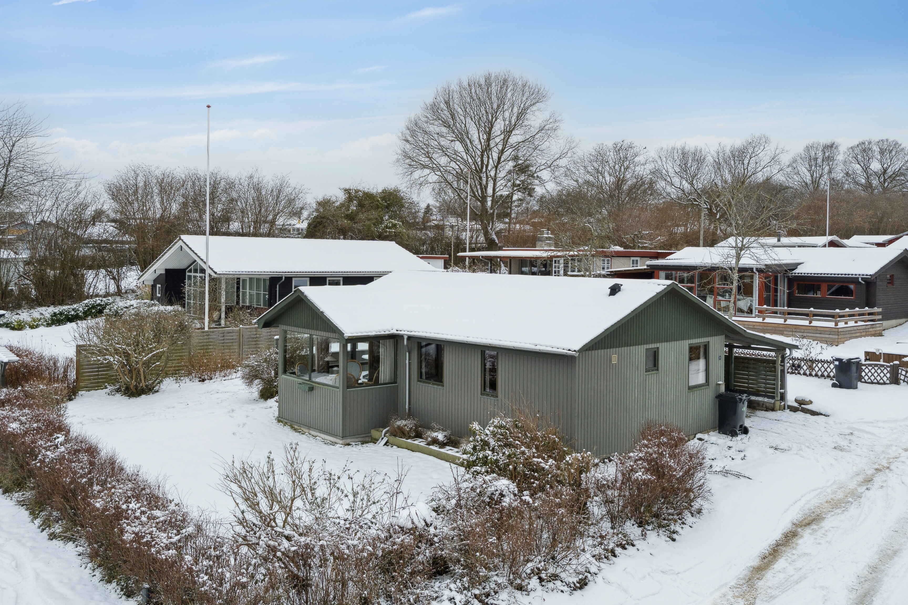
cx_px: 454
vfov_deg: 43.6
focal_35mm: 30
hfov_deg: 61.9
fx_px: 757
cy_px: 302
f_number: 4
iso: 200
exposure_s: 1/400
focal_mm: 20
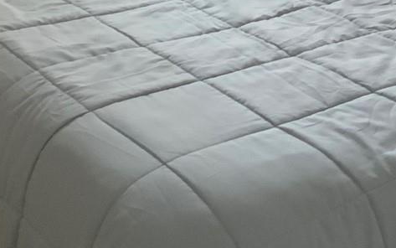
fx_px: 1123
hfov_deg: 19.8
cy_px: -80
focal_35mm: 104
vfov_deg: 12.2
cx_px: 315
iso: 320
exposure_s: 1/37
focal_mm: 3
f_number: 1.8
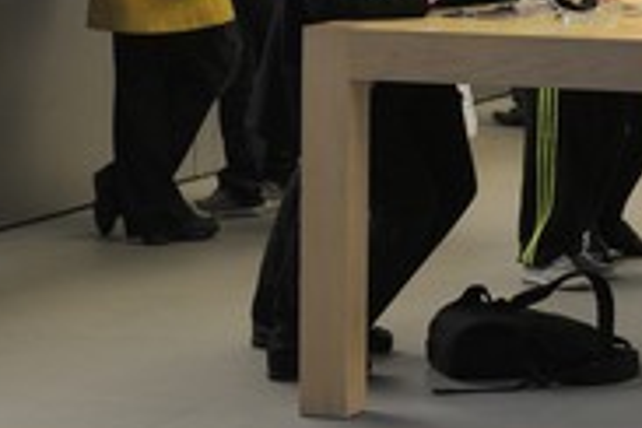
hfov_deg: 12.7
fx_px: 2871
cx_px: 568
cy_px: -39
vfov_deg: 8.5
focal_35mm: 161
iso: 1600
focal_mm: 70
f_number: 8
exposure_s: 1/100
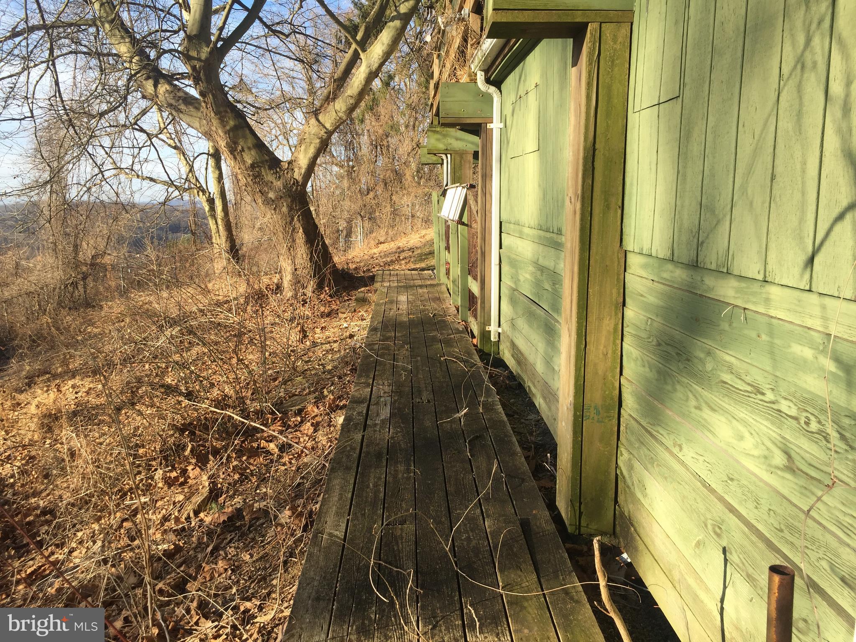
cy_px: 321
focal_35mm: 29
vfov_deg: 48.2
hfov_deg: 61.7
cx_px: 428
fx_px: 717
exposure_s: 1/719
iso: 32
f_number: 2.2
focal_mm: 4.15
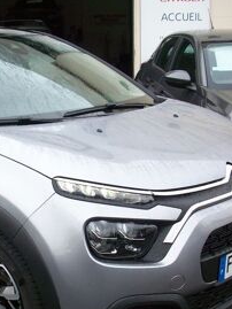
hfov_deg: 21.9
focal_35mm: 66
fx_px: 589
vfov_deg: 29.3
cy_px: 195
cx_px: 33
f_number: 2.8
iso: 80
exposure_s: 1/268
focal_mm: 6.2
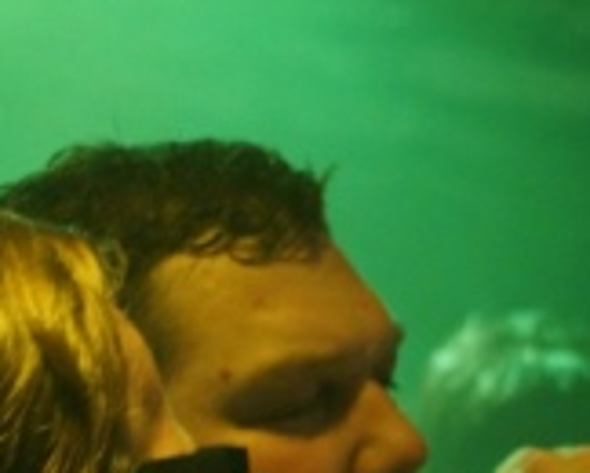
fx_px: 4755
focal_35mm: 272
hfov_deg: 7.1
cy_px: 309
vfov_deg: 5.7
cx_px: 495
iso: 3200
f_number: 5
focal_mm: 70
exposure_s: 1/50
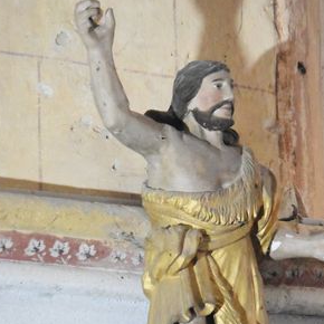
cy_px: 273
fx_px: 3262
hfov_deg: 5.7
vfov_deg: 5.7
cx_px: 226
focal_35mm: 308
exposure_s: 1/80
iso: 12800
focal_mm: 100
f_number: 4.8
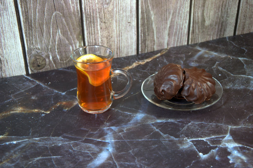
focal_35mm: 68
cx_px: 126
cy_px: 84
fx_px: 474
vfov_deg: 20.1
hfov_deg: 29.9
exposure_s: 1/2
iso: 200
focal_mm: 45
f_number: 7.1
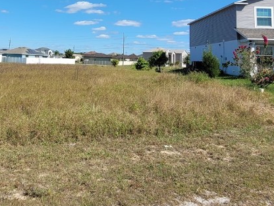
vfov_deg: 41.4
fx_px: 253
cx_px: 93
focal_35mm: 32
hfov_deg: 55.7
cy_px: 28
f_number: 2.2
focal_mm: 1.74
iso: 40
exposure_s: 1/1593
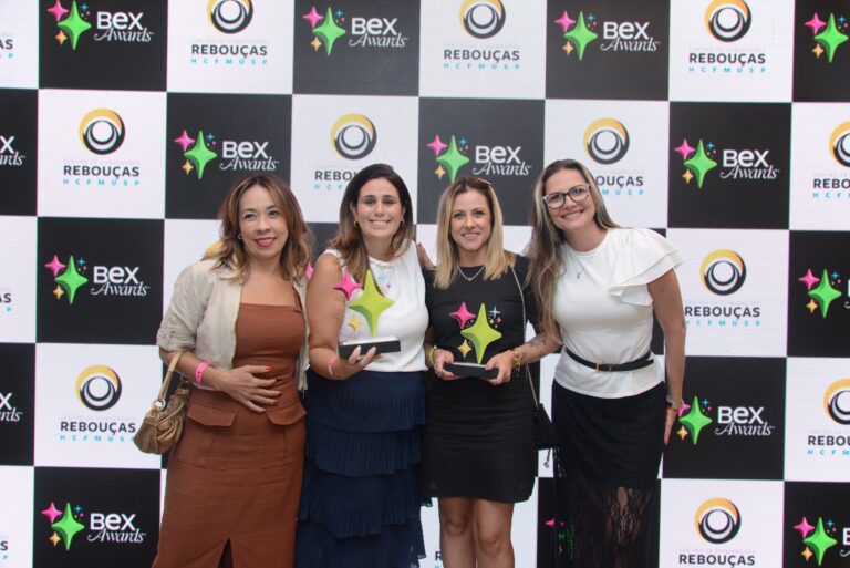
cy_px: 284
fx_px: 685
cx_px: 425
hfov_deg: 63.6
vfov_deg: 45.0
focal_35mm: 29
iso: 2000
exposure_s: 1/160
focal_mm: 29
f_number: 6.3
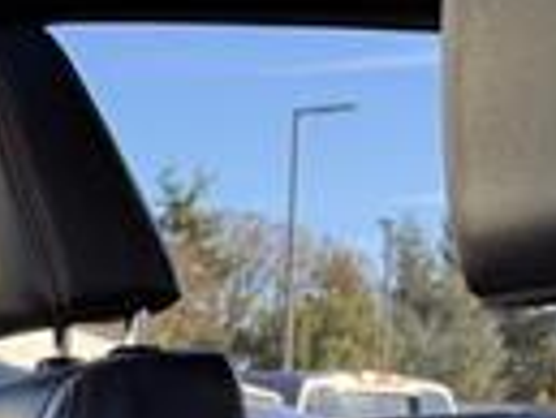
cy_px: 638
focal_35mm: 119
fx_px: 1913
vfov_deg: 11.9
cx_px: -638
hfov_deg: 13.5
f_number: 1.78
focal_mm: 6.76
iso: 100
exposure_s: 1/246
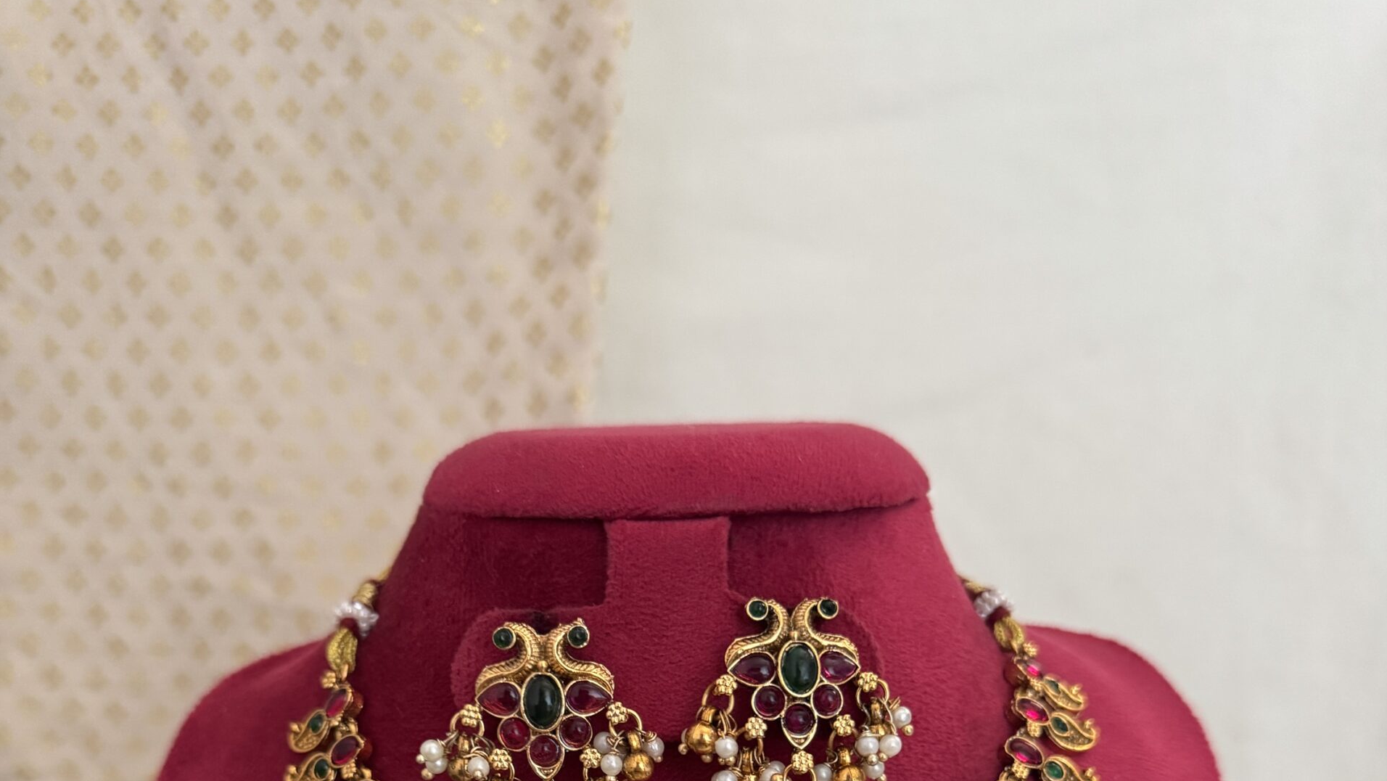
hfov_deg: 56.6
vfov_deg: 29.8
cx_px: 695
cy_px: 892
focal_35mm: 35
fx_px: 1287
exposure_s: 1/60
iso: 500
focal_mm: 6.76
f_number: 1.78
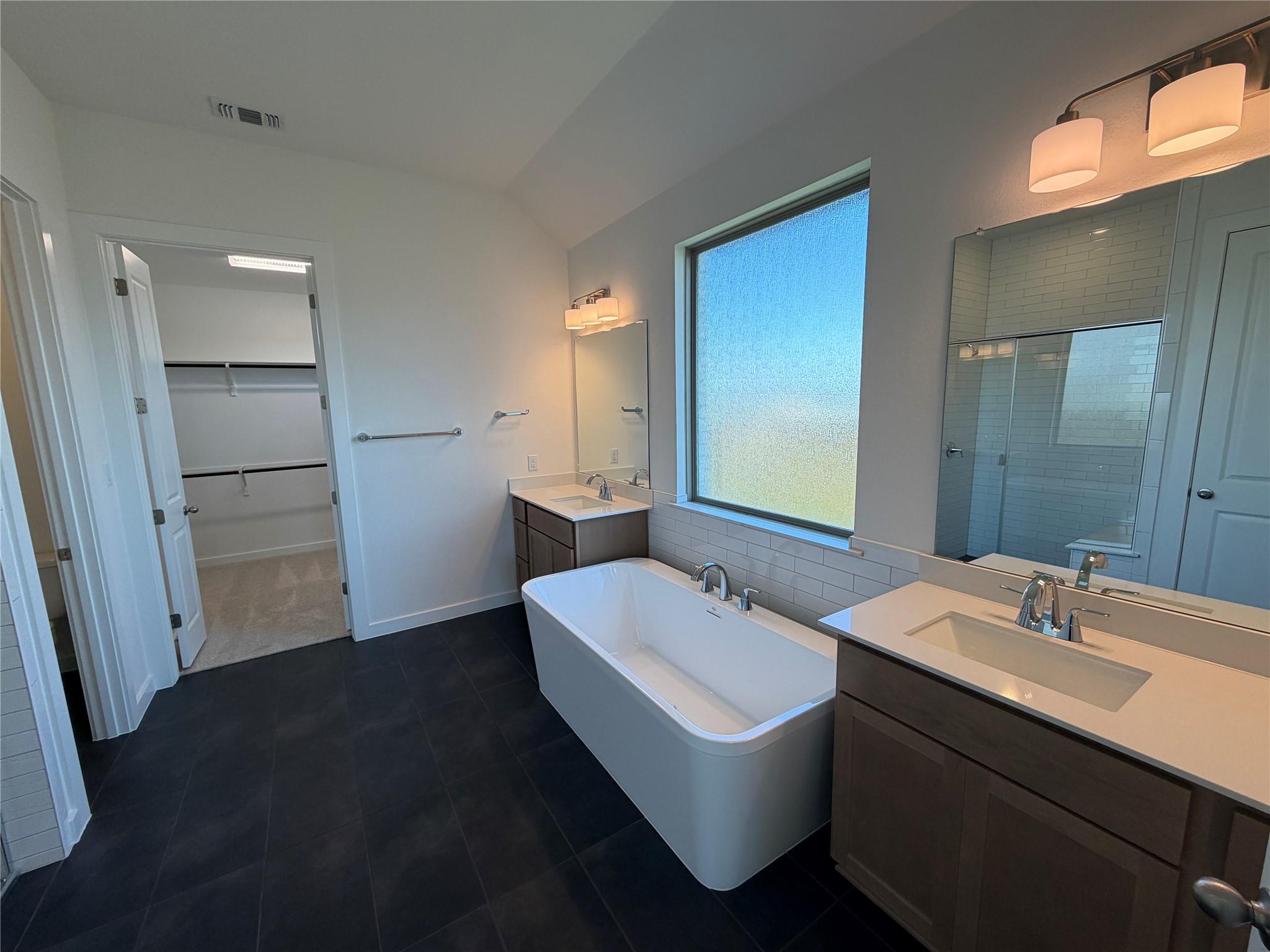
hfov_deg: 102.1
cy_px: 476
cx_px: 635
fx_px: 514
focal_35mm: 14
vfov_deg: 85.7
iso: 50
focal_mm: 2.22
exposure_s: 1/125
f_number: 2.2
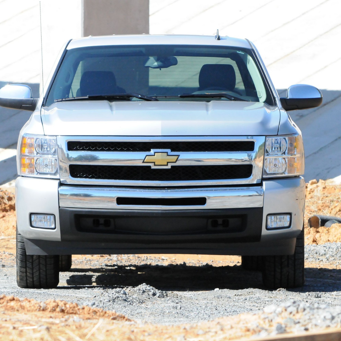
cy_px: 171
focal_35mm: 260
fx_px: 2894
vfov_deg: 6.7
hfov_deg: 6.7
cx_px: 153
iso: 2000
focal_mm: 135
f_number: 10
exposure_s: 1/2000
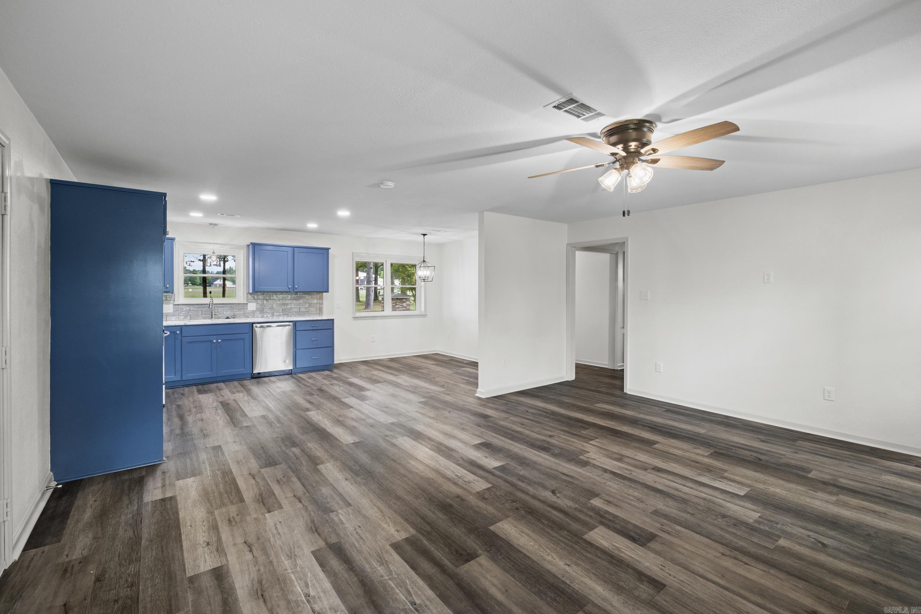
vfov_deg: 77.3
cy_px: 307
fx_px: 384
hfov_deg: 100.4
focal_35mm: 15
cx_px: 460
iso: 800
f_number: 5.6
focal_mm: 10
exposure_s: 1/3
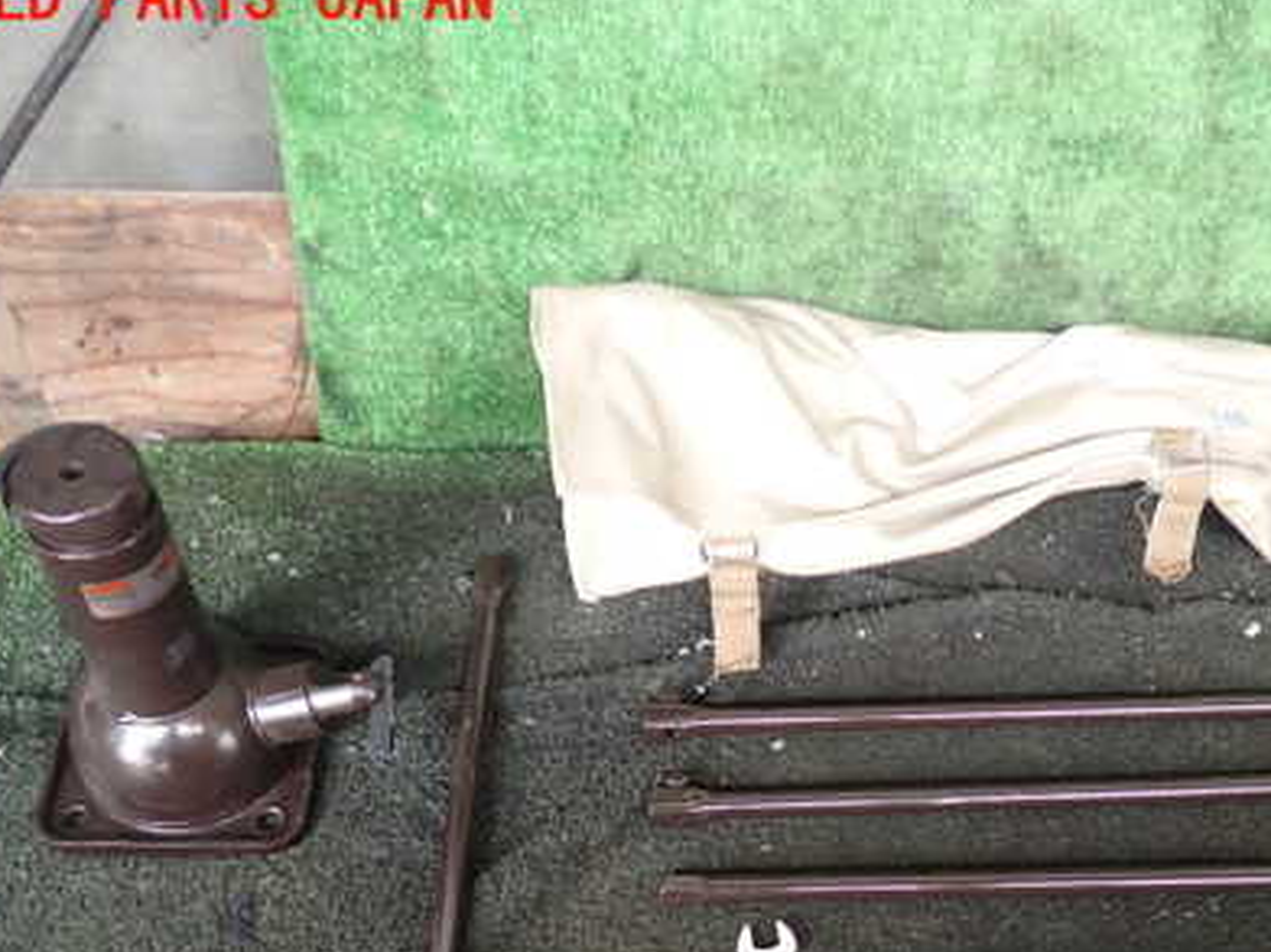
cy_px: 689
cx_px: 878
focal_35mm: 46
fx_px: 1688
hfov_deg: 40.6
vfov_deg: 31.1
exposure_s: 1/30
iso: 200
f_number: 2.3
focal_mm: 5.4
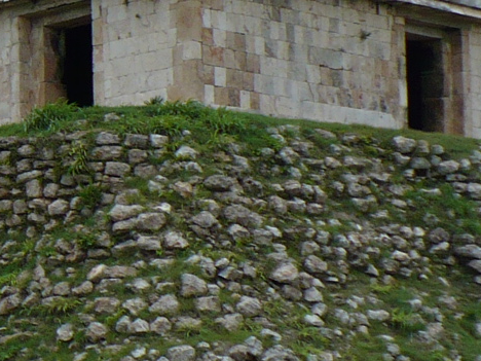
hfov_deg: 11.5
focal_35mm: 162
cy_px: 82
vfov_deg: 9.1
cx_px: -309
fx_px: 2251
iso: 100
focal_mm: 6.1
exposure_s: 1/160
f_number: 8
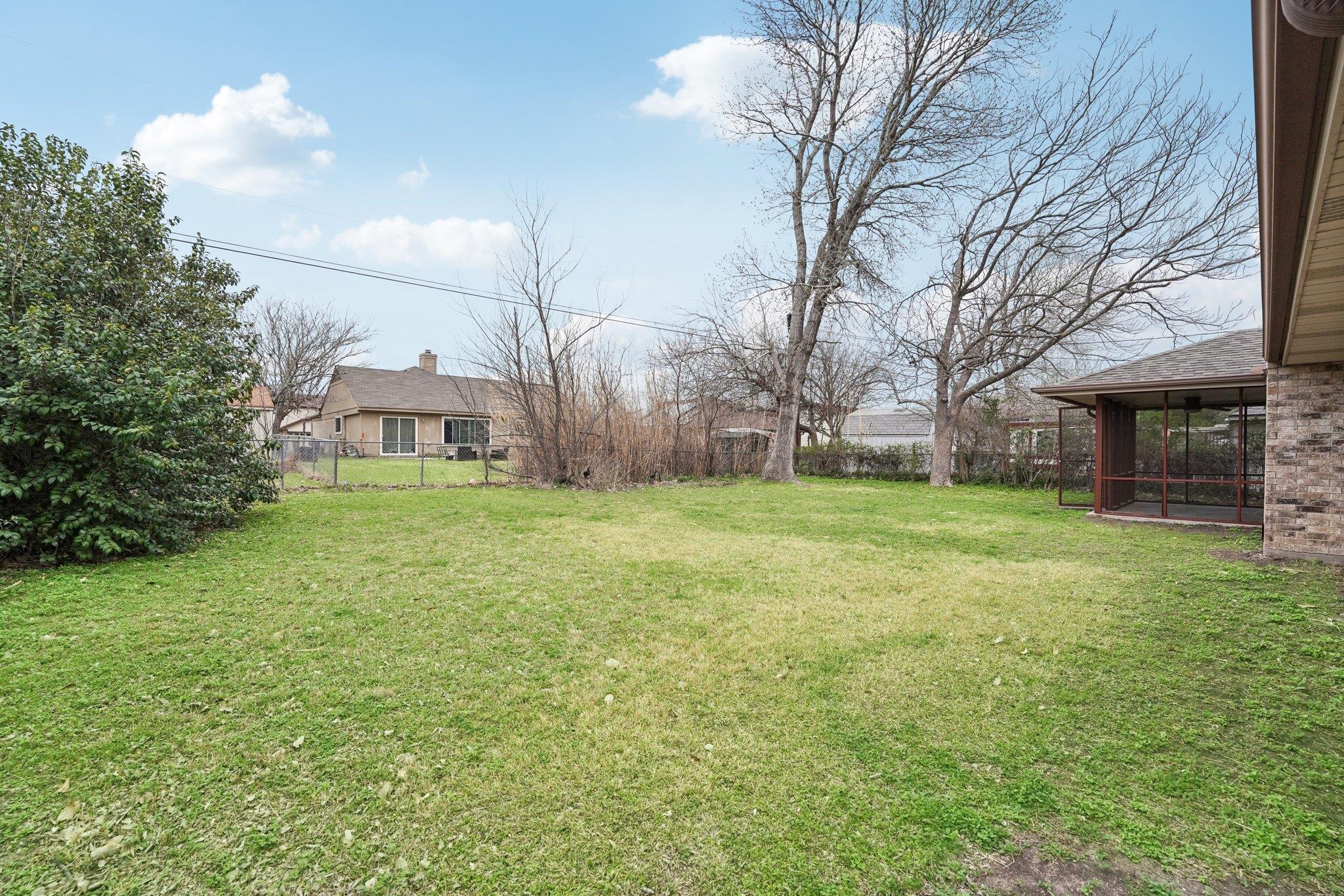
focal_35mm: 14
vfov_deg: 81.2
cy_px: 448
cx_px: 672
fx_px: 523
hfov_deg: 104.3
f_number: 8
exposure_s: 1/320
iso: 400
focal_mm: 14
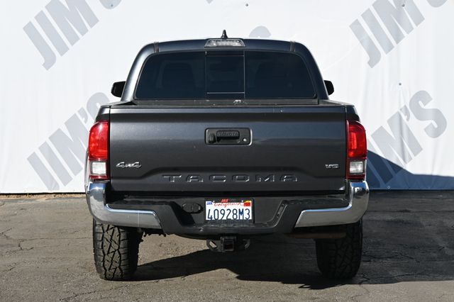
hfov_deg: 27.0
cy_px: 151
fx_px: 945
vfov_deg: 18.2
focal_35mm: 75
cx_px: 227
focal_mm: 50
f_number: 6.3
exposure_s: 1/250
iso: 160
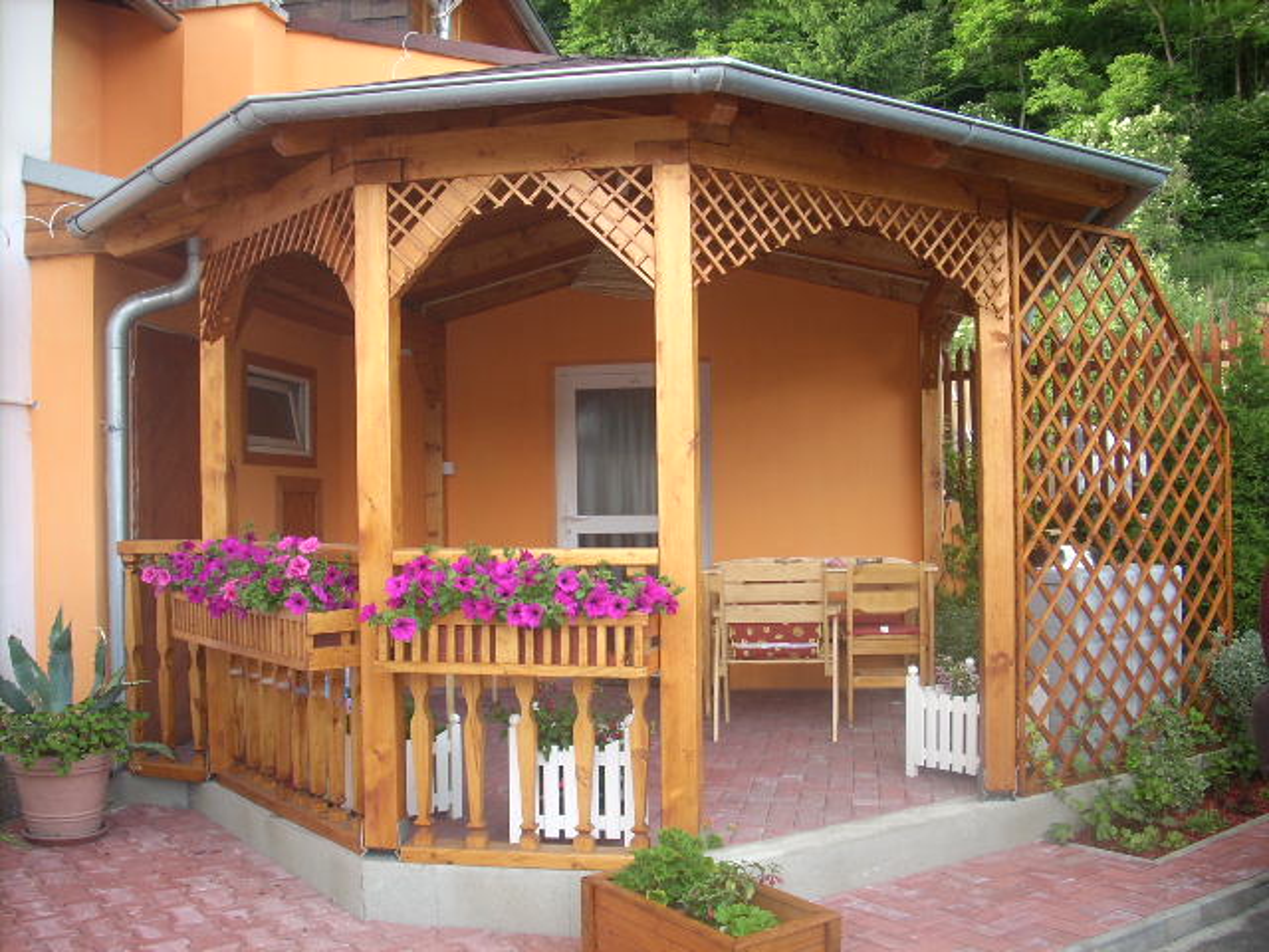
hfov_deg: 50.1
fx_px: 1356
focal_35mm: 37
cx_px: 634
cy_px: 476
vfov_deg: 38.7
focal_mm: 6.2
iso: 64
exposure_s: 1/30
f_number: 2.8
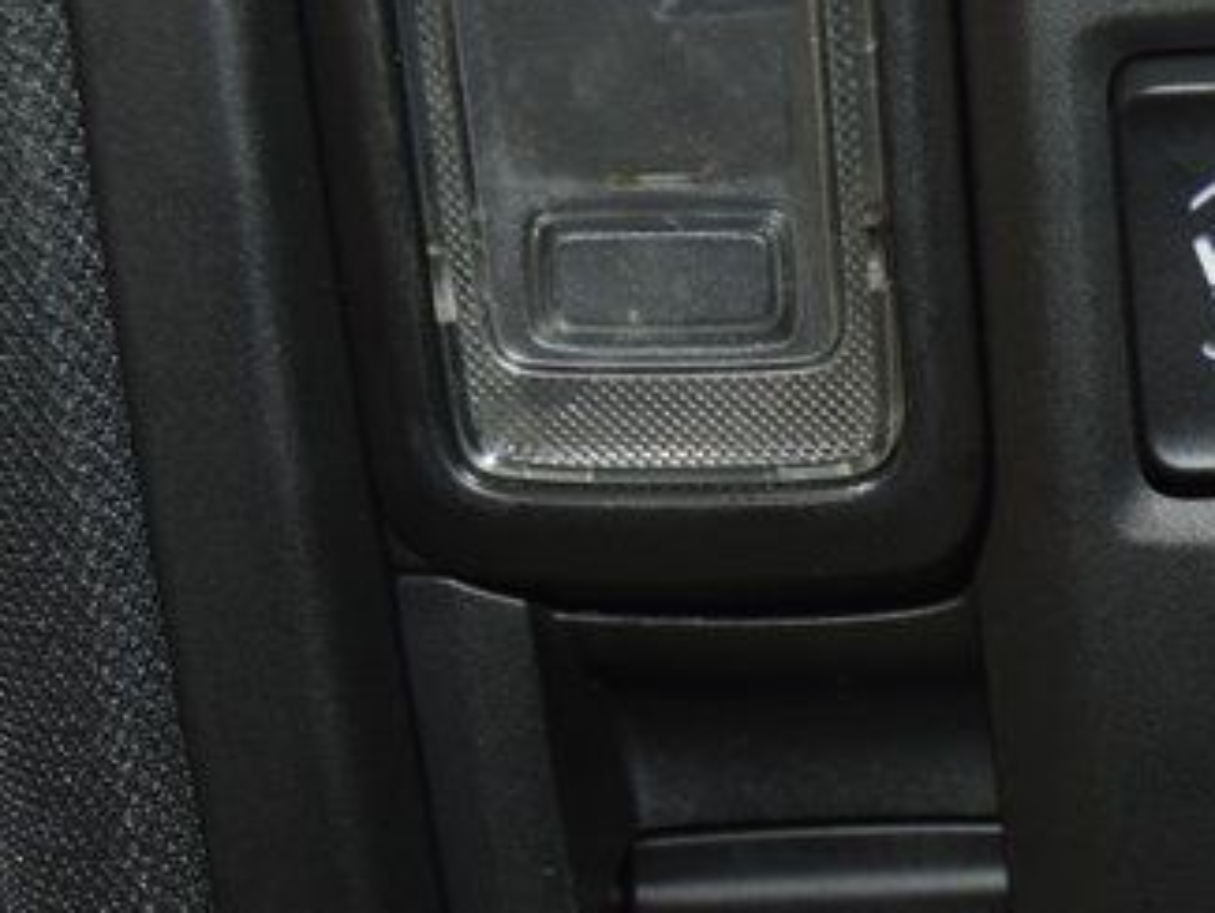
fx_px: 3986
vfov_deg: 13.1
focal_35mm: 114
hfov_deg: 16.2
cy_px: 541
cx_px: 1675
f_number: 3.8
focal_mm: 25
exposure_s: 1/15
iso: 560
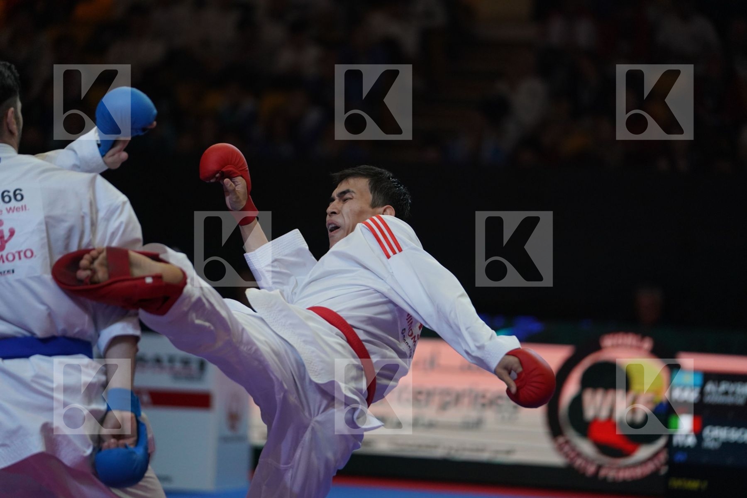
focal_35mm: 165
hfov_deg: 12.5
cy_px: 249
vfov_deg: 8.3
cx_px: 374
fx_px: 3423
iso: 2500
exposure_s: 1/1000
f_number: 2.8
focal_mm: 165
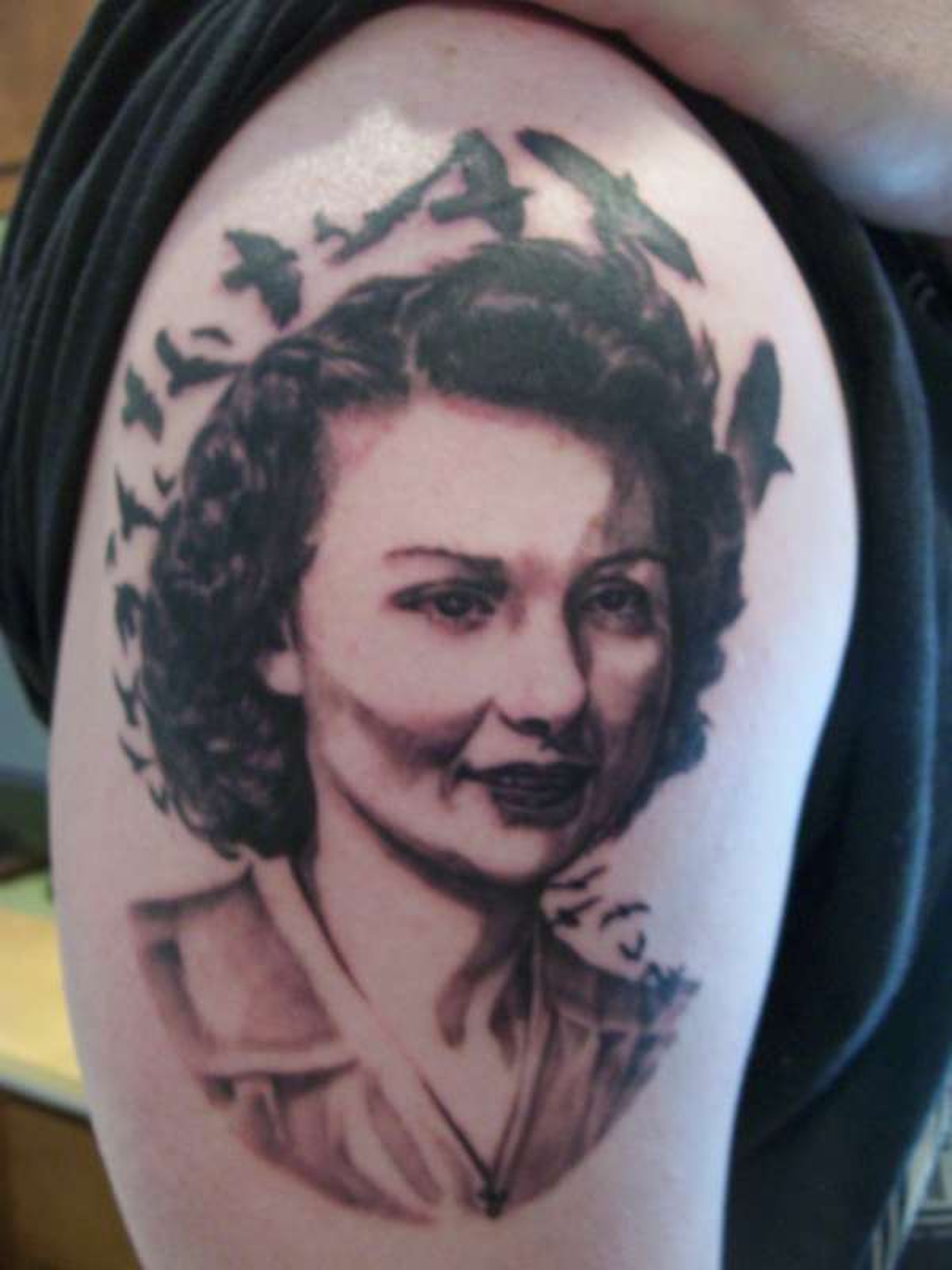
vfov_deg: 51.4
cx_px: 476
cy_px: 635
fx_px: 1320
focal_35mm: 36
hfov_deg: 39.7
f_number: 2.7
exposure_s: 1/8
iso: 160
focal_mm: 6
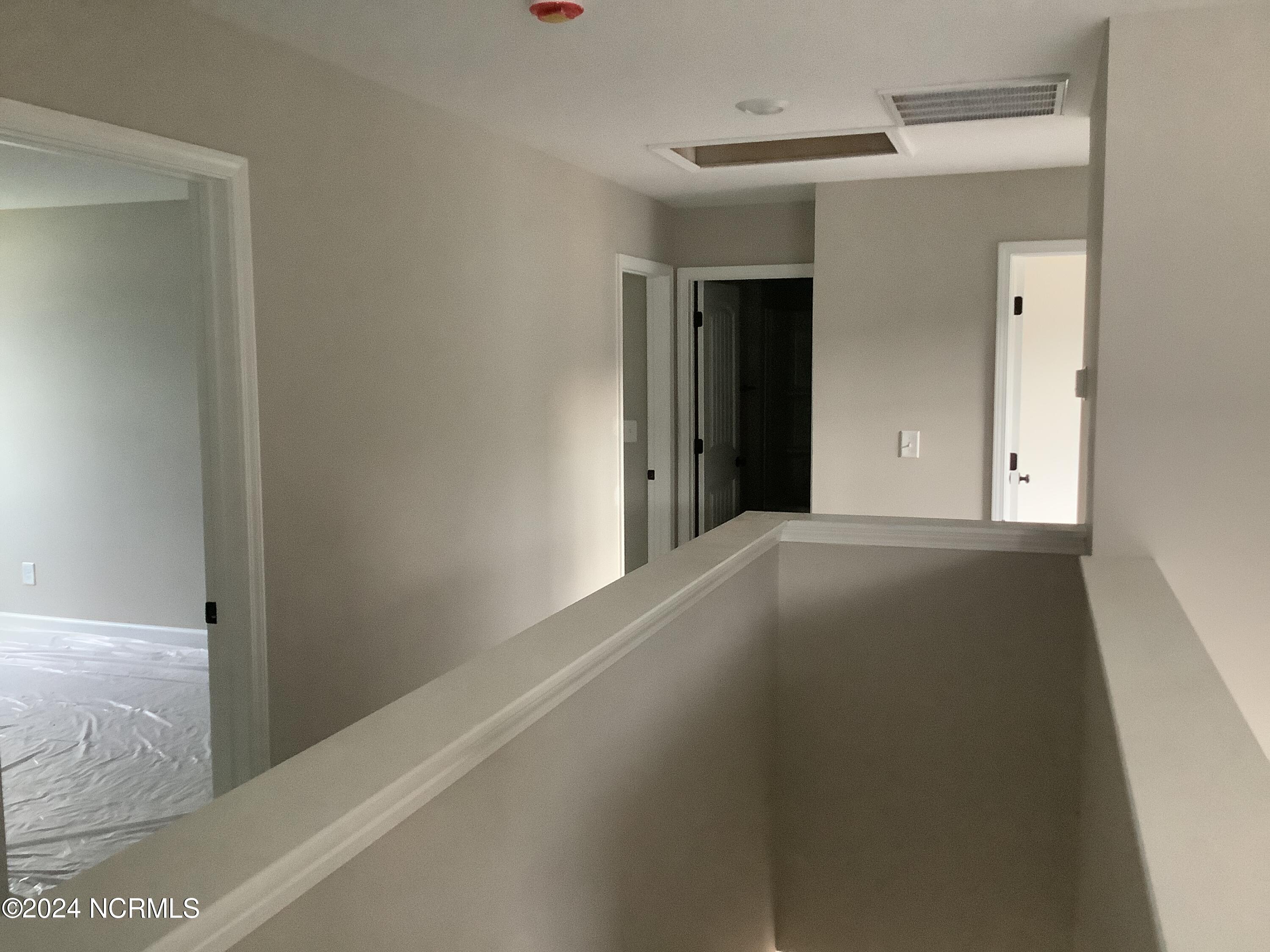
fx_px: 1137
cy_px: 476
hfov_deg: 58.4
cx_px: 635
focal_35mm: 31
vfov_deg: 45.4
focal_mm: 3.3
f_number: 2.4
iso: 400
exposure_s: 1/40
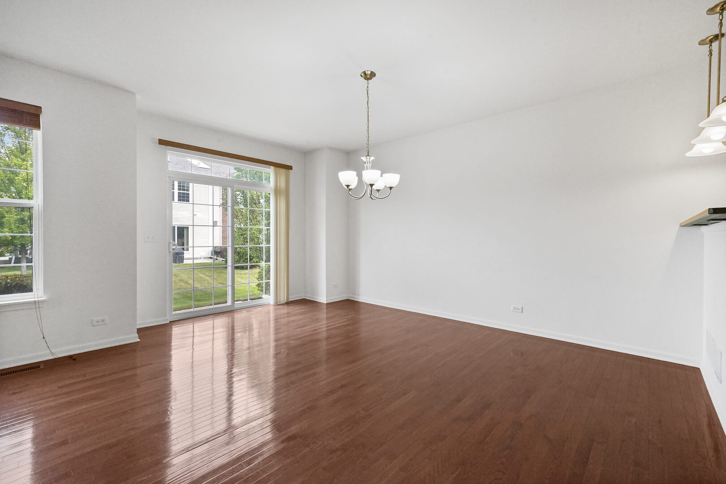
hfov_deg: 100.4
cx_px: 363
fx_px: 302
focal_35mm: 15
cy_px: 242
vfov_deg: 77.3
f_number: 13
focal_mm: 15
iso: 2000
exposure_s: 1/80
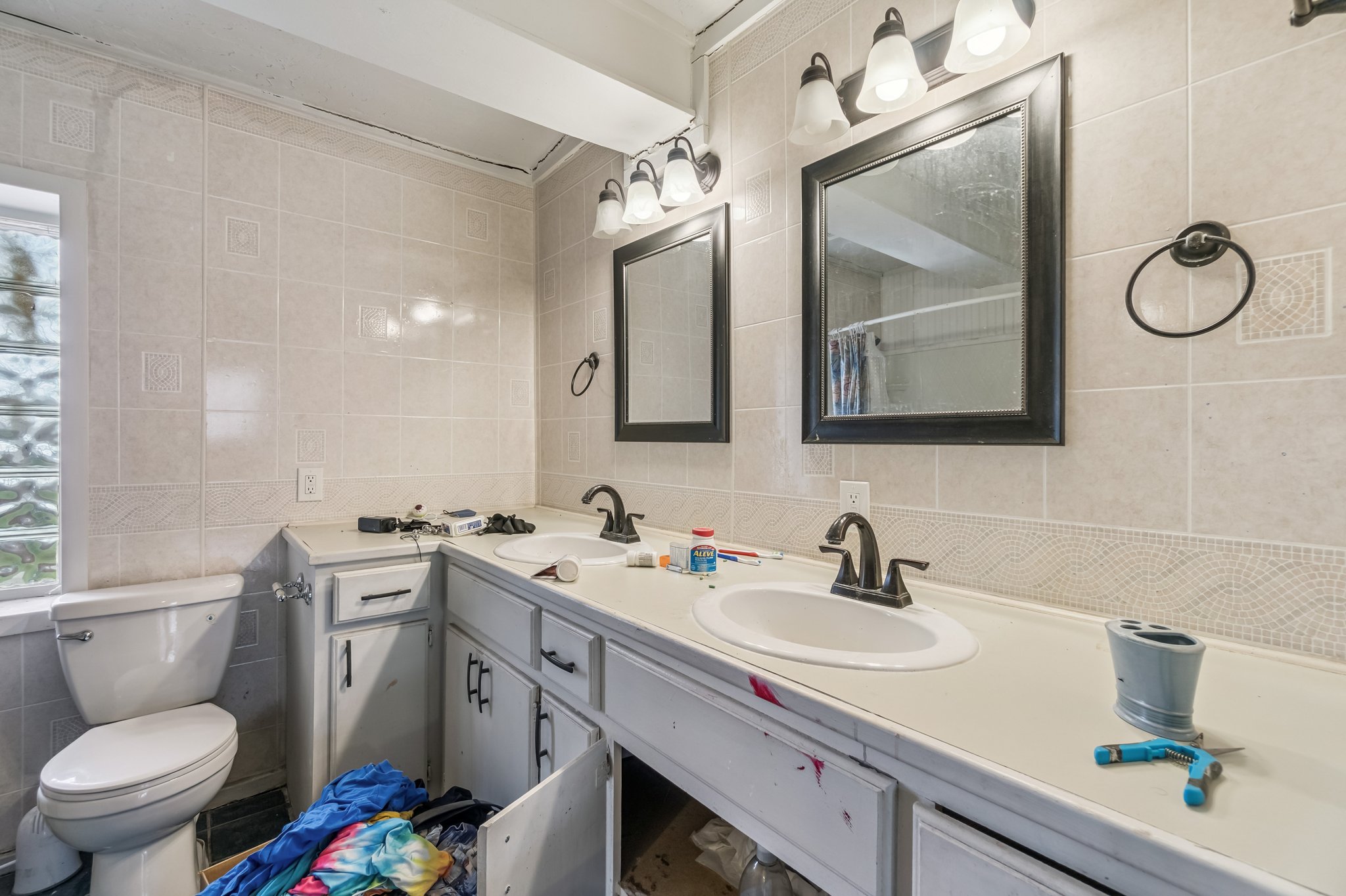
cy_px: 448
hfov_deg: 100.4
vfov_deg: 77.3
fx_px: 561
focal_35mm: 15
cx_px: 673
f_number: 6.3
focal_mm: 10
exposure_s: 1/30
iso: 200
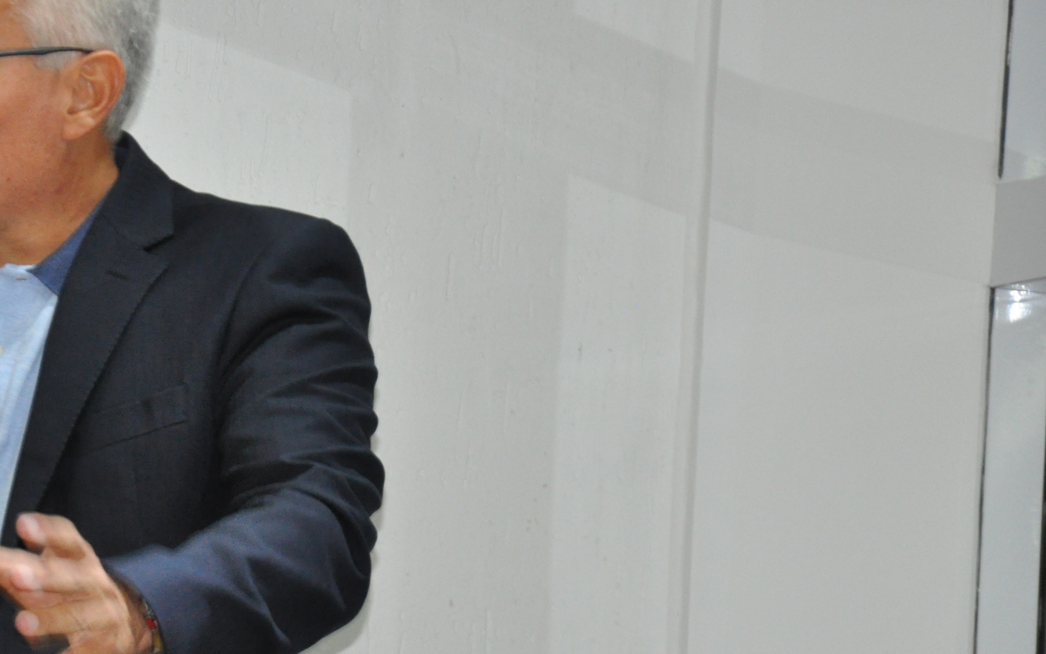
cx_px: 57
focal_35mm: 311
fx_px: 8866
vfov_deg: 4.2
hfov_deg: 6.7
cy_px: 177
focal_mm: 105
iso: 1250
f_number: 5.6
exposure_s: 1/60
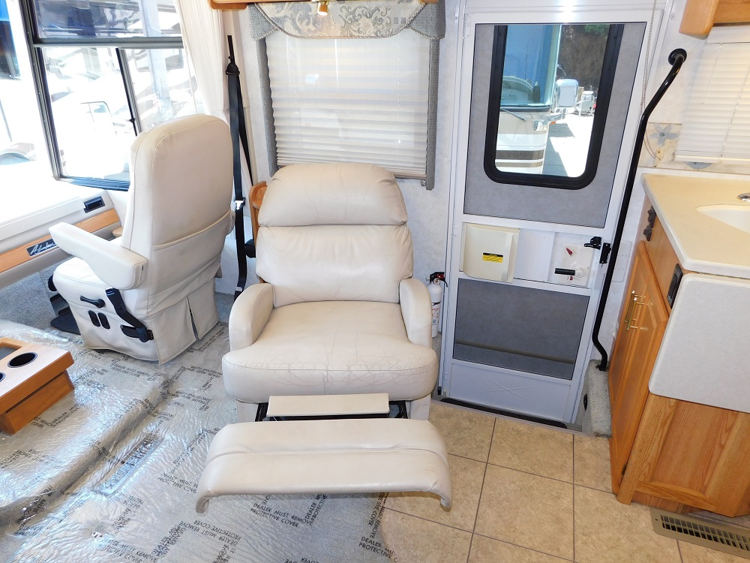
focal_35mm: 23
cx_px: 375
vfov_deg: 58.9
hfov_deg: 73.9
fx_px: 498
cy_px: 282
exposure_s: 1/30
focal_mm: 4
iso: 140
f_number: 3
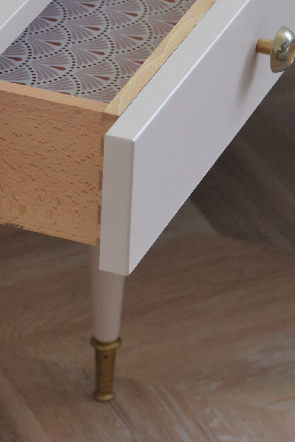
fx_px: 3159
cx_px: 65
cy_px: 172
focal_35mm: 257
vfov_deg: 8.0
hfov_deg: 5.3
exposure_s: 1/250
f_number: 4.5
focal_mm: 70
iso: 560
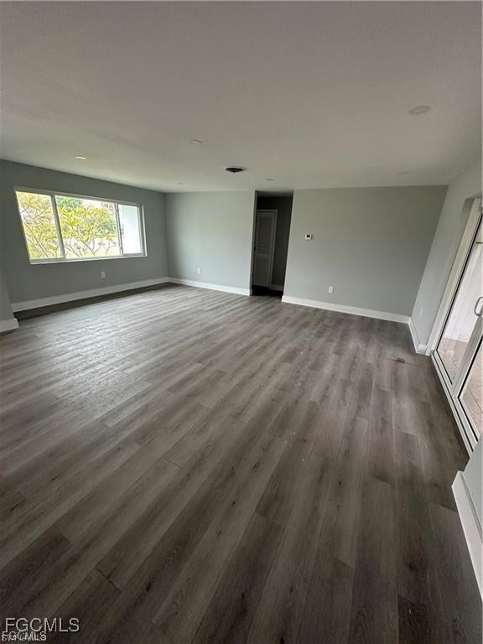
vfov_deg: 102.1
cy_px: 322
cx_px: 242
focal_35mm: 14
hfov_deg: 85.7
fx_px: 260
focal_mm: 2.22
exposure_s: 1/60
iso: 250
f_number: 2.2
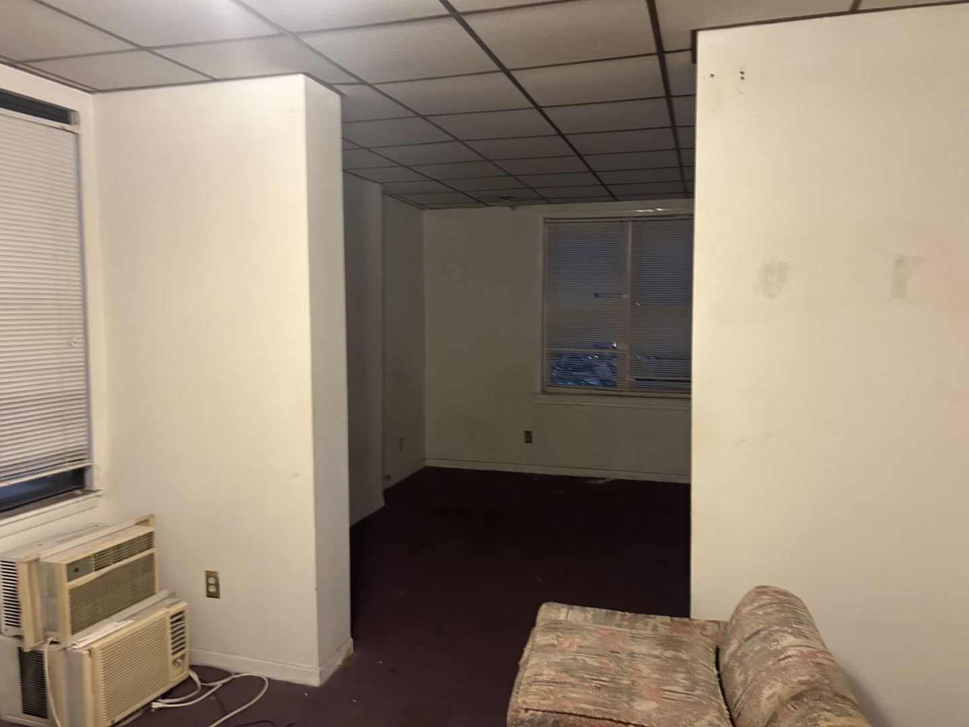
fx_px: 728
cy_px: 364
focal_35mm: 26
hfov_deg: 67.3
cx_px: 484
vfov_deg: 53.1
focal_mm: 5.7
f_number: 1.5
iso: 400
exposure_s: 1/40
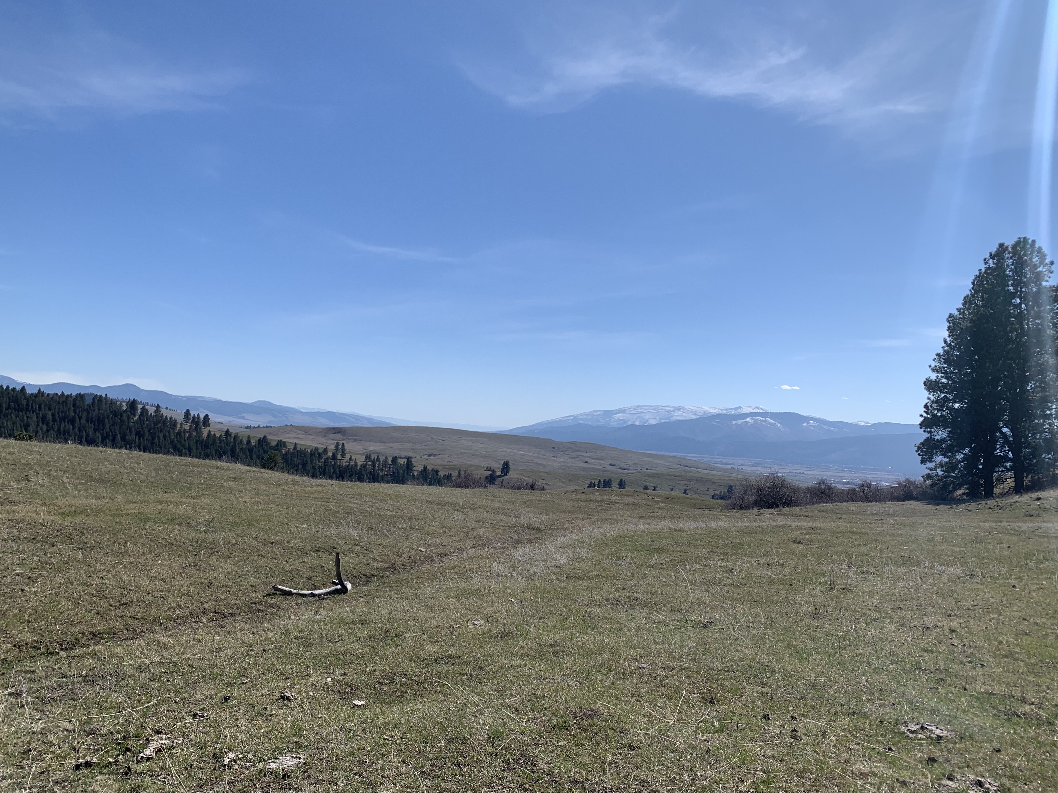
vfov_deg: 51.4
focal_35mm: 27
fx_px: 825
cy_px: 401
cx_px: 526
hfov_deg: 65.3
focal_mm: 4.25
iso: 25
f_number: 1.8
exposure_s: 1/3937
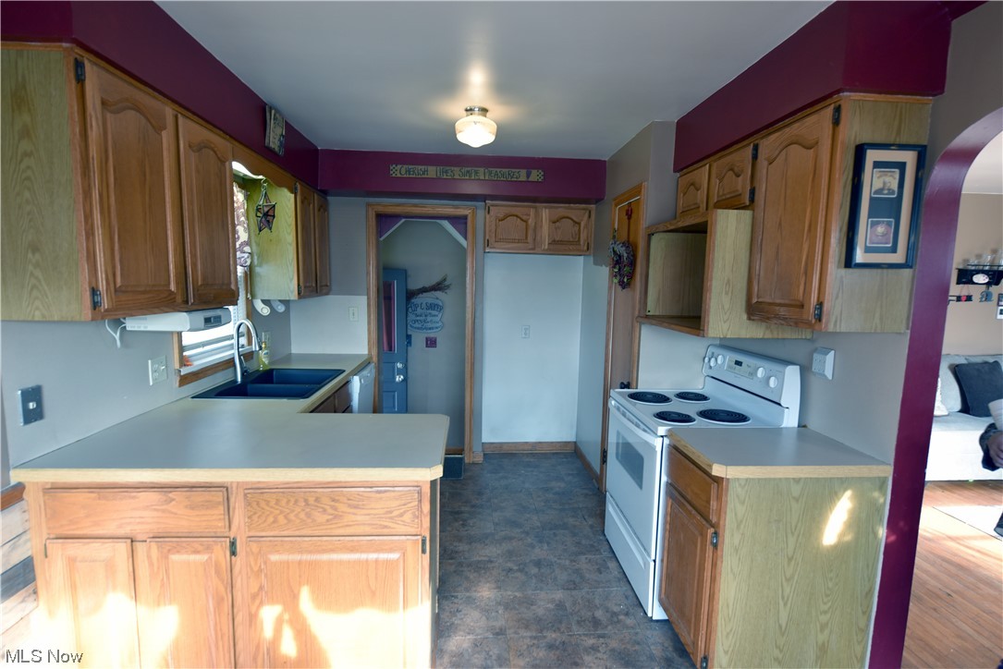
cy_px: 334
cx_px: 502
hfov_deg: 90.0
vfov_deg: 67.4
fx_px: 502
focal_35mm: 18
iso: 450
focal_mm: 18
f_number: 4
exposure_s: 1/60
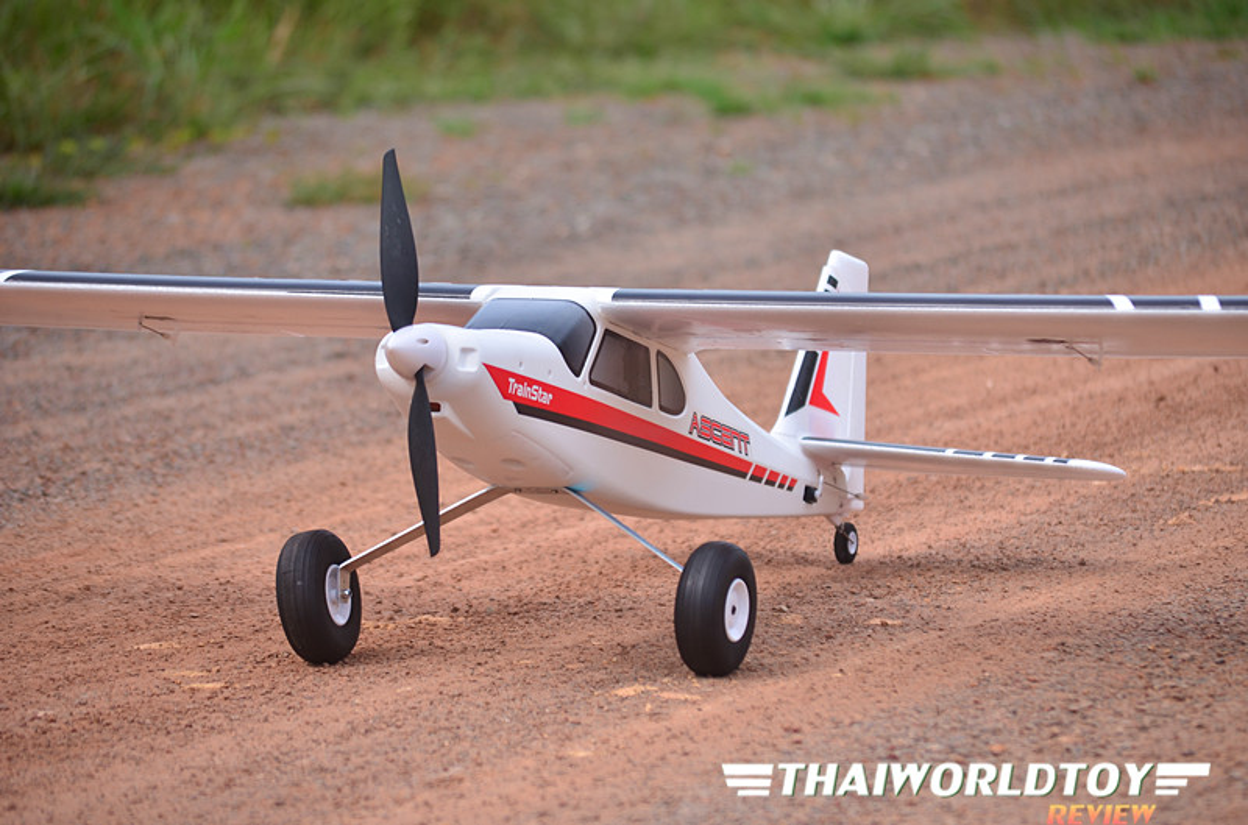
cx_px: 624
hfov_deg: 11.5
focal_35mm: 180
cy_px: 412
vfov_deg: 7.6
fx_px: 6224
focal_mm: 120
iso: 100
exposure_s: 1/400
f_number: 5
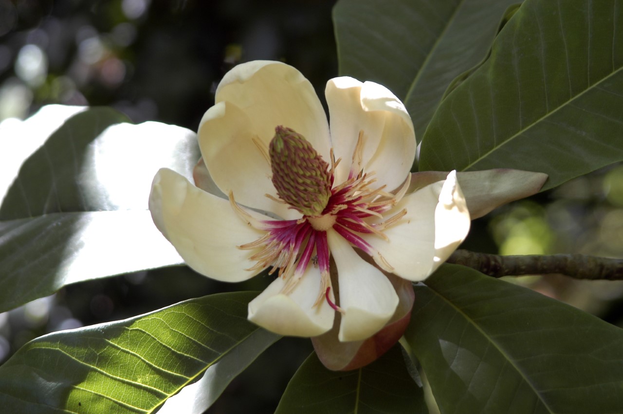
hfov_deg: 10.2
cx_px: 312
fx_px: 3501
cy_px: 207
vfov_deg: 6.8
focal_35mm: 202
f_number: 5.6
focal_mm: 135
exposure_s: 1/40
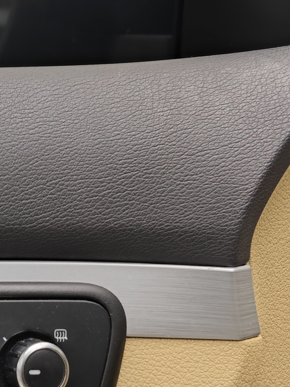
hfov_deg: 18.2
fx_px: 793
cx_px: -155
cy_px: 188
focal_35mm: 71
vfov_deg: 27.4
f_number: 1.9
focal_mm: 8.7
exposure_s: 1/46.6
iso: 640
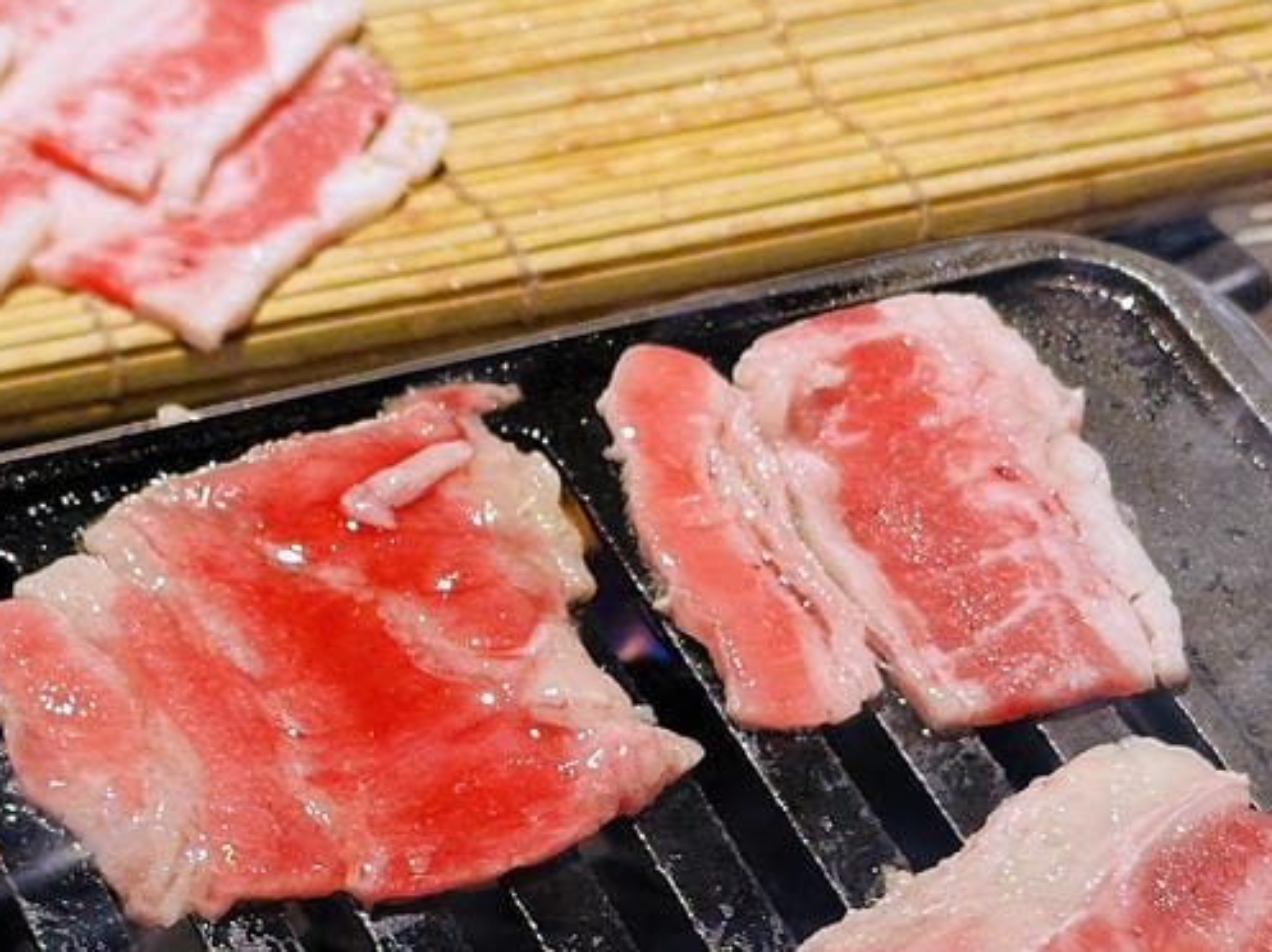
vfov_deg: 12.6
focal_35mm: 116
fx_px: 4259
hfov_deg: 16.9
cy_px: 878
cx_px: 394
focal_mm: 6.86
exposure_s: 1/60
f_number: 1.78
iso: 100
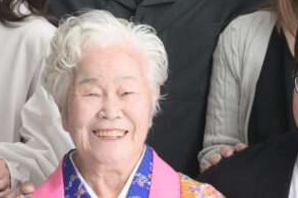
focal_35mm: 250
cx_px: 115
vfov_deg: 5.5
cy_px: 175
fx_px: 2068
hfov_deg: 8.2
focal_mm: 61
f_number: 9
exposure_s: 1/160
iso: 800
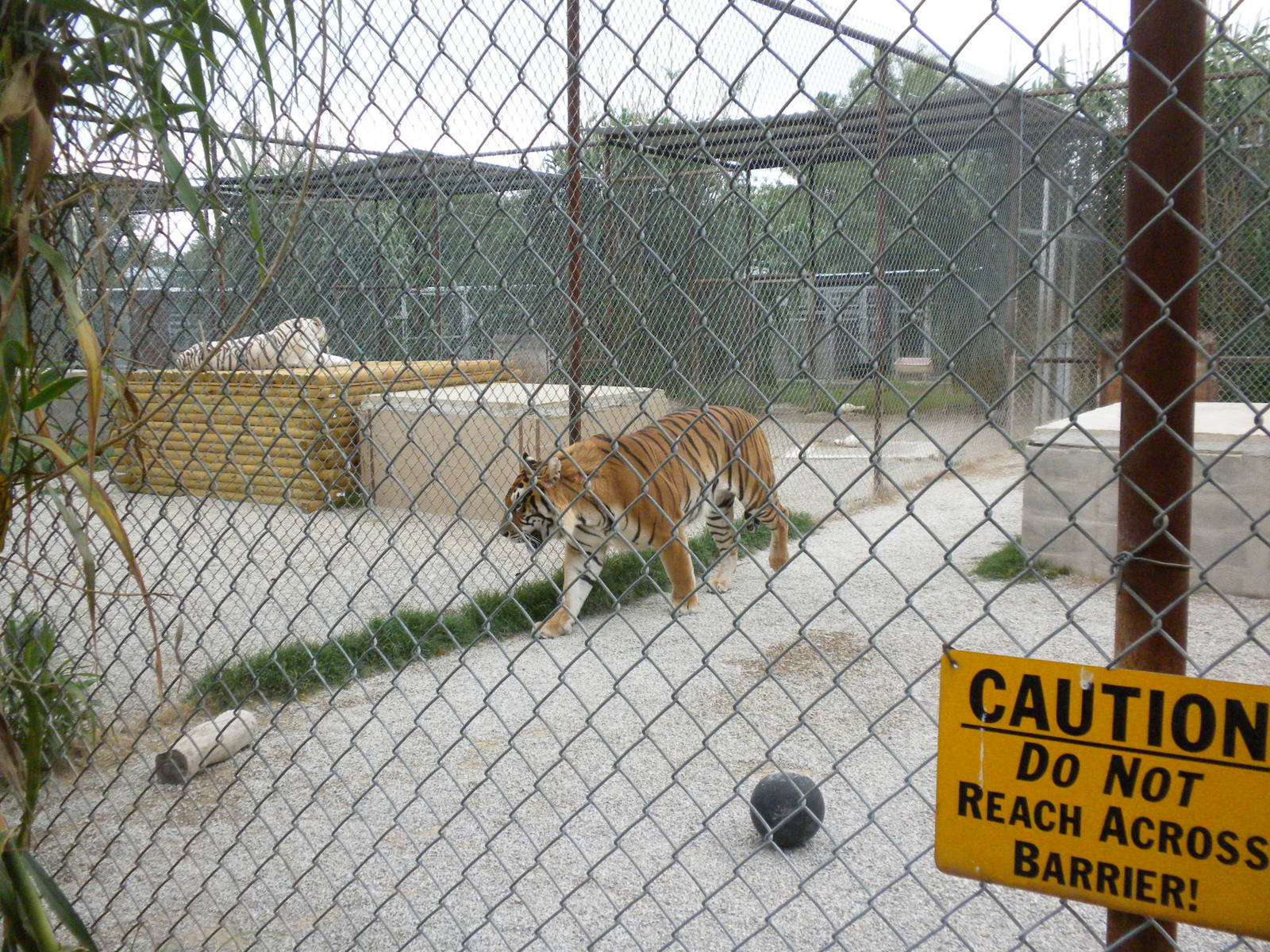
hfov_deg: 50.1
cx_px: 635
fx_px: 1357
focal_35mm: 37
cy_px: 476
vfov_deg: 38.7
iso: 292
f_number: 3.5
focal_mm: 6.6
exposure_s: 1/500
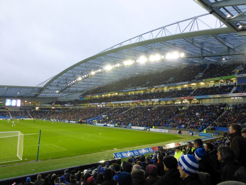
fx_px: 171
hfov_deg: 71.6
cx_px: 123
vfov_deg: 56.8
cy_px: 92
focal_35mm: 24
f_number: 3.3
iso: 800
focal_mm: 4.3
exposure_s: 1/100
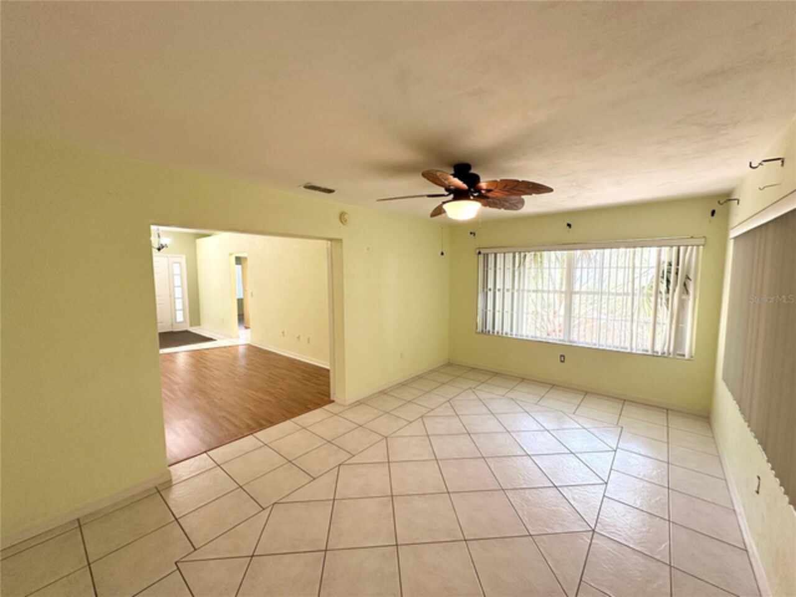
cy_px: 298
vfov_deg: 85.7
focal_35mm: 14
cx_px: 398
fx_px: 322
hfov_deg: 102.1
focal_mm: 2.22
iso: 160
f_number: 2.2
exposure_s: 1/60
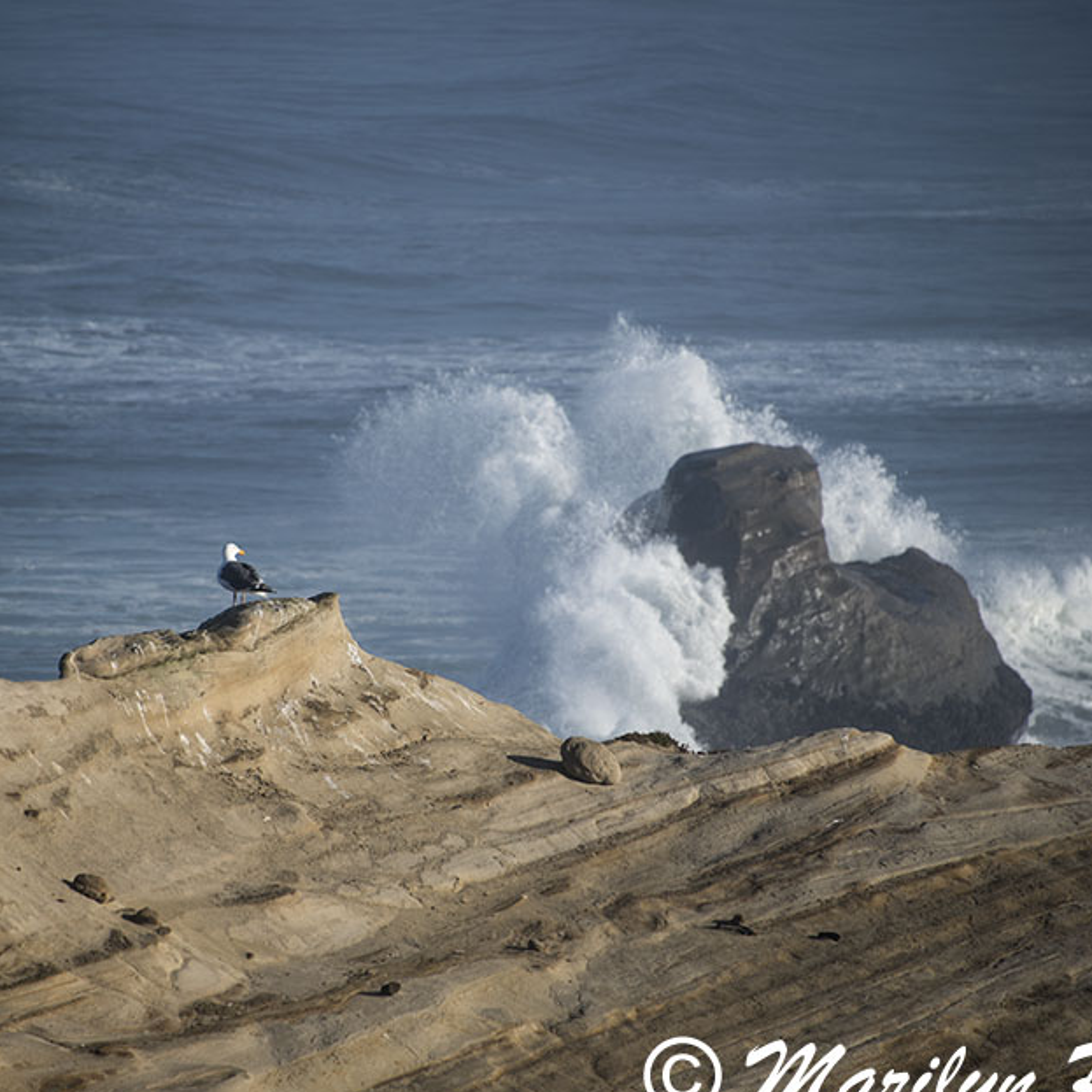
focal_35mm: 419
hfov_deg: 4.2
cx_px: 431
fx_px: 14954
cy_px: 594
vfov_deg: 4.2
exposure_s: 1/750
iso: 100
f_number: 5.6
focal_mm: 300
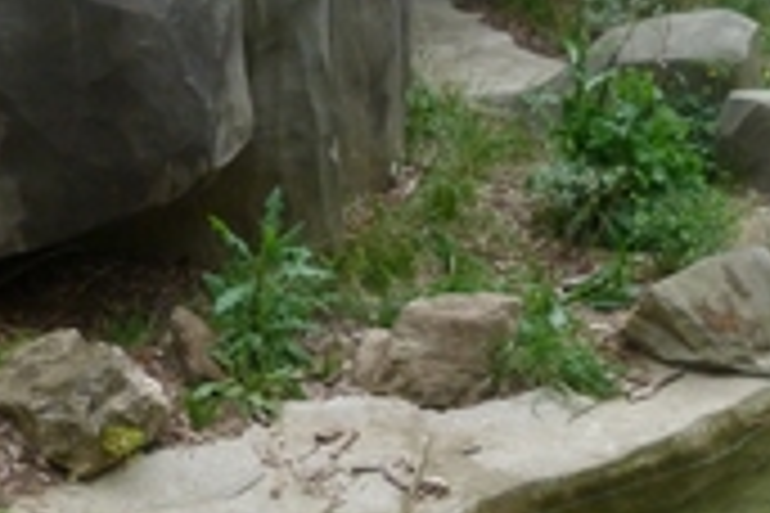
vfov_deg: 15.0
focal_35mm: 91
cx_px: 401
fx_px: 1946
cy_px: 324
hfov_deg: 22.4
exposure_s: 1/320
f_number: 2.8
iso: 200
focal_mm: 4.5
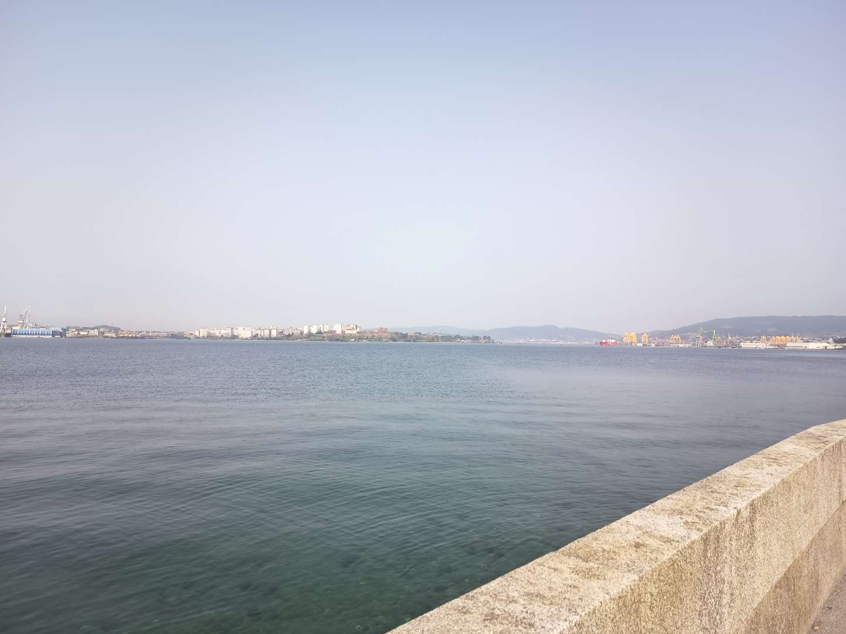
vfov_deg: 54.9
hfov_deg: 69.4
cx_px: 421
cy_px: 313
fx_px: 611
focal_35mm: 25
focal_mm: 5.24
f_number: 1.7
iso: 50
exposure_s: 1/368
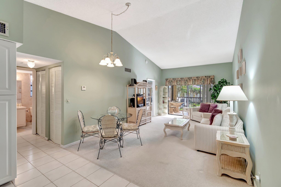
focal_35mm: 15
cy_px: 94
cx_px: 140
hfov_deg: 100.4
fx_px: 117
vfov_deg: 77.3
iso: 1000
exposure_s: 1/15
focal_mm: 10
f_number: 8
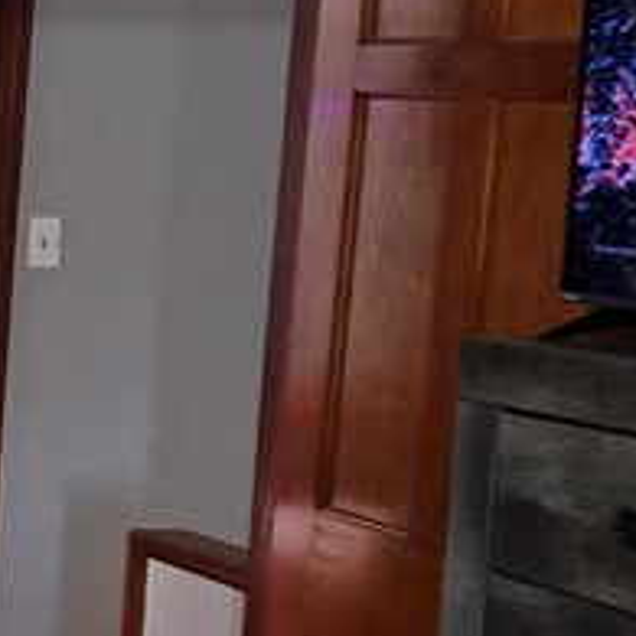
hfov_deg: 12.1
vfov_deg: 16.3
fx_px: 2224
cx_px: -1001
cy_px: 349
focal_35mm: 107
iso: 400
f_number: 1.8
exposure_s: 1/120
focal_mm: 5.4
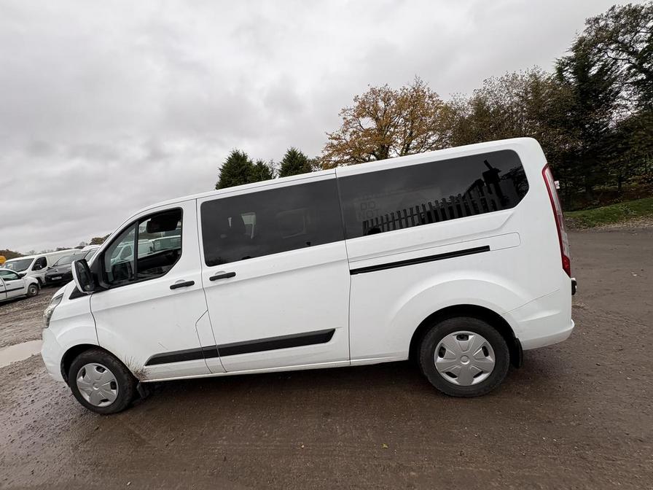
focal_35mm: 14
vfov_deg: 85.7
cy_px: 245
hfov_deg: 102.1
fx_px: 264
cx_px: 326
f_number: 2.2
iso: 40
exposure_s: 1/303
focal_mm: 2.22
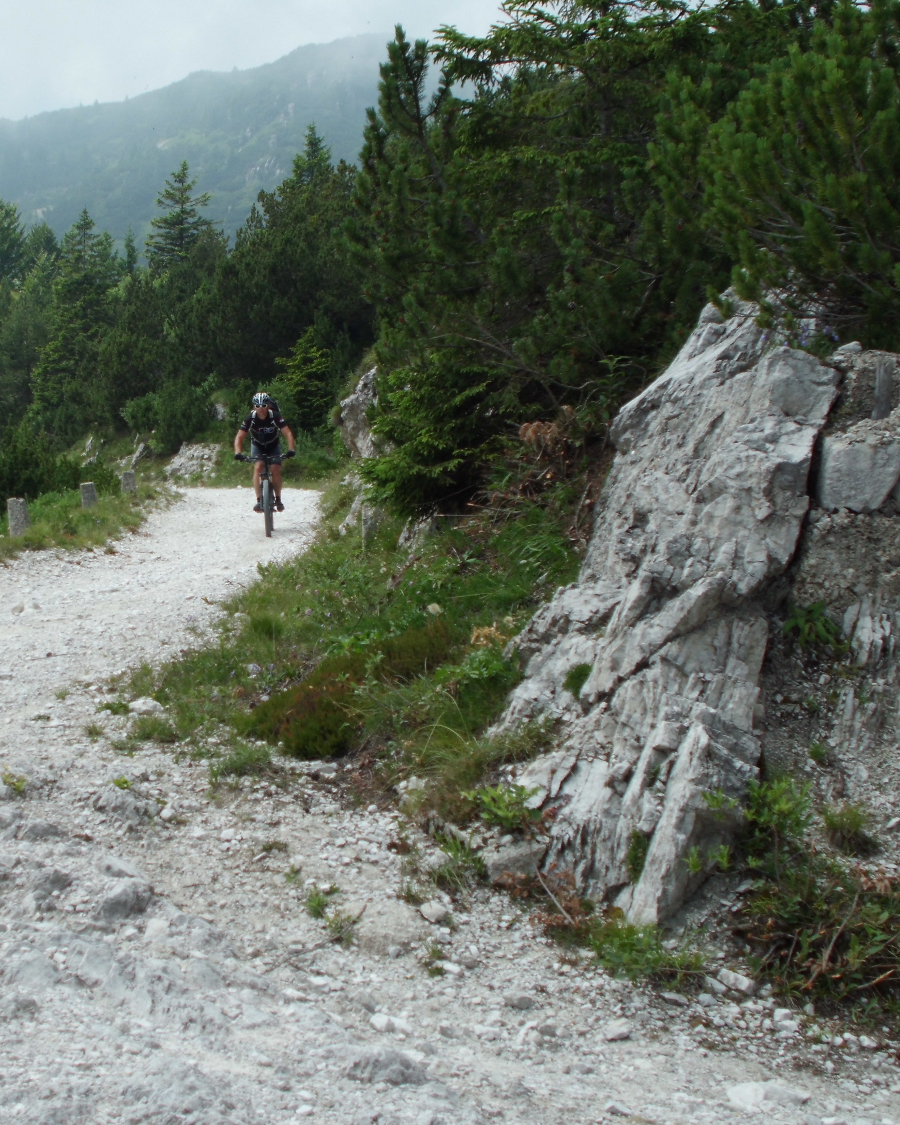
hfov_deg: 25.7
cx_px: 168
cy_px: 568
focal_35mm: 58
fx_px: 1931
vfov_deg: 32.5
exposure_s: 1/500
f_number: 4.2
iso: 64
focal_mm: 7.9
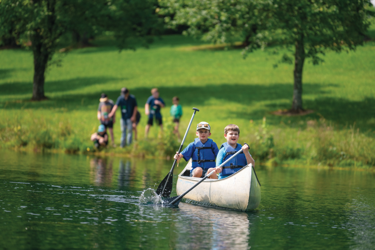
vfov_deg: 6.9
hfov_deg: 10.3
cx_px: 188
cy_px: 125
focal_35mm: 200
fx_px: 2083
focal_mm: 200
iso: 360
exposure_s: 1/4000
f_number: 2.8
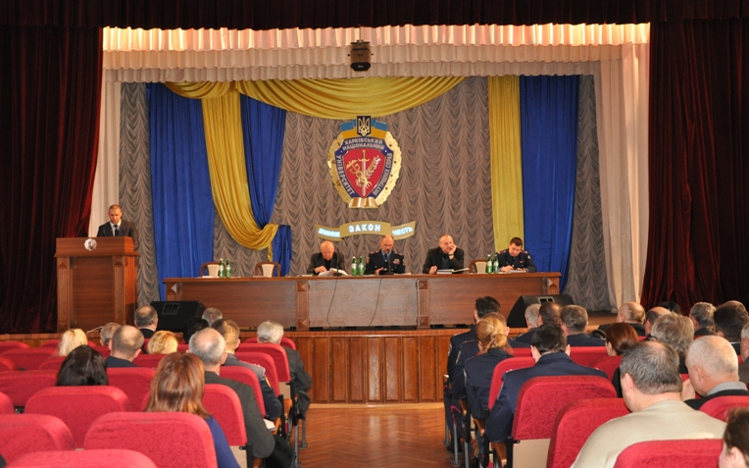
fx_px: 877
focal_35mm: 43
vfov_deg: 29.8
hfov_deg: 46.2
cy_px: 235
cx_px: 375
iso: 800
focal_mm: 28
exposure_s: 1/60
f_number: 4
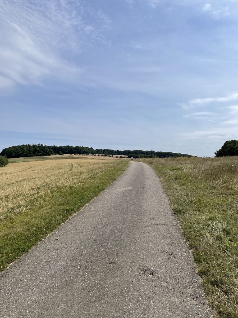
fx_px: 238
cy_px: 159
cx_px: 119
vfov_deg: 67.3
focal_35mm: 26
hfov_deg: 53.1
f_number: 1.6
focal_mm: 4.2
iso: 32
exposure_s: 1/7299
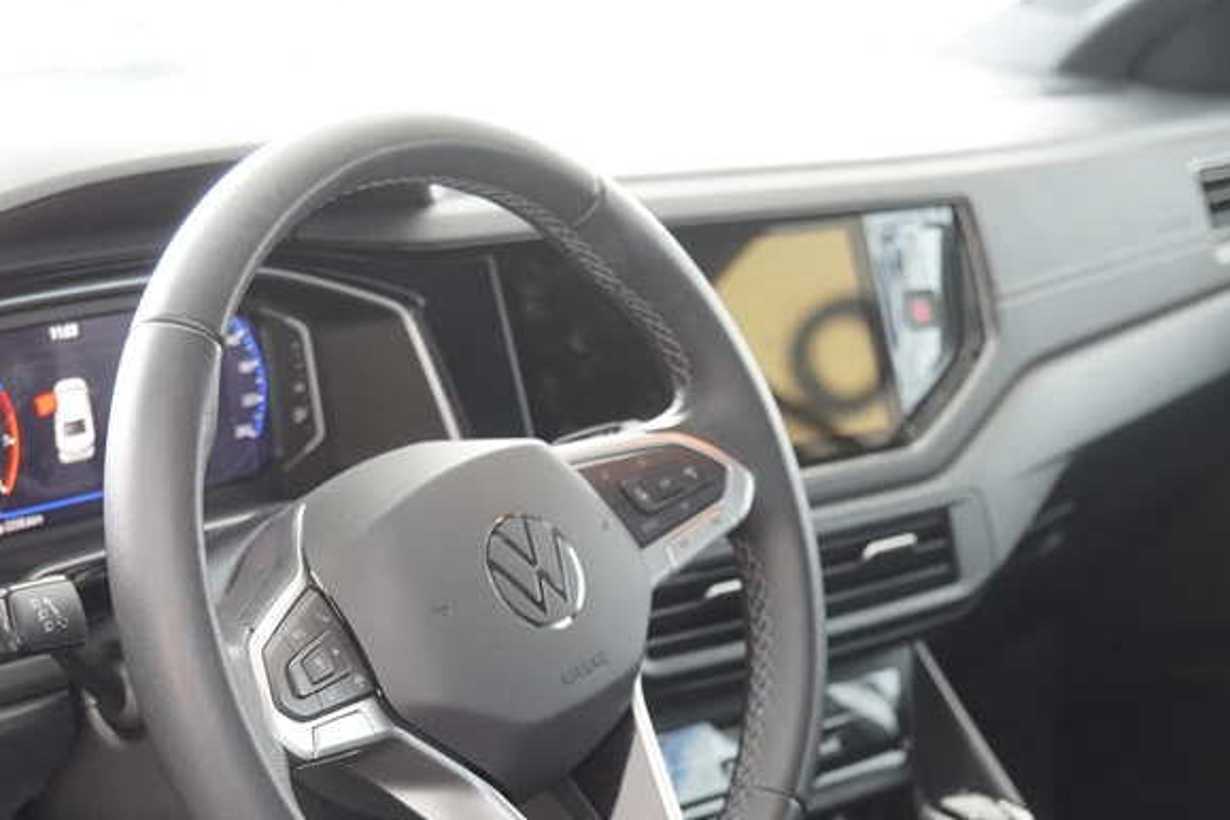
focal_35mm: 77
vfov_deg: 17.5
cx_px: 527
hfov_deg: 26.3
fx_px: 2627
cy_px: 696
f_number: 2.8
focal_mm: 29
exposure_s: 1/60
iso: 800
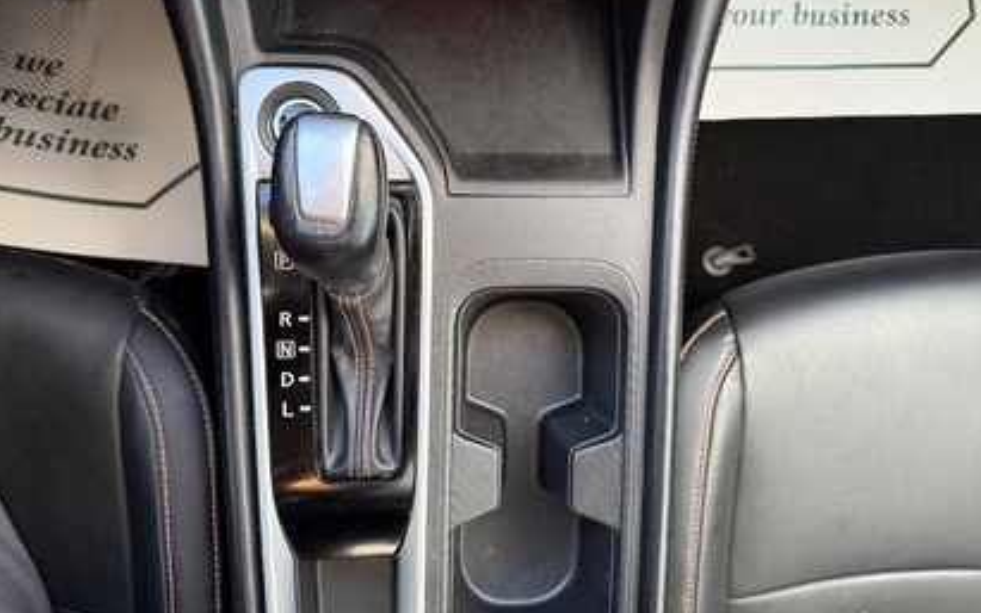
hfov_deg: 70.4
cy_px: 271
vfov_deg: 47.5
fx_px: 695
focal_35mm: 26
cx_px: 494
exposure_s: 1/60
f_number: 1.78
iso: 250
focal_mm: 6.76
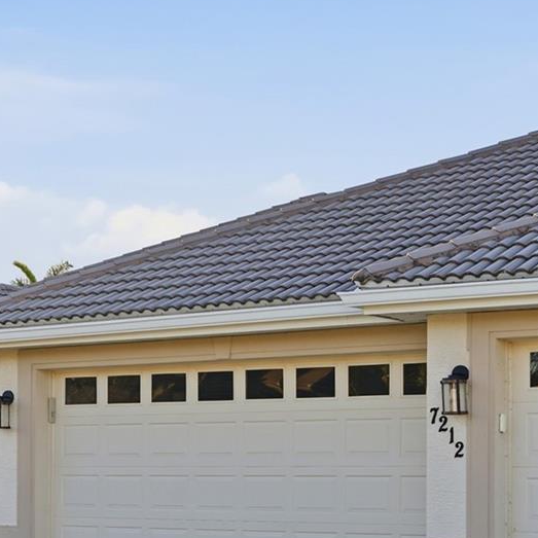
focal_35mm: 79
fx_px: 1394
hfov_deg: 21.8
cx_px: 339
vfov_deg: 21.4
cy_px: 467
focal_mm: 30.5
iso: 100
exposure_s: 1/640
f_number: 8
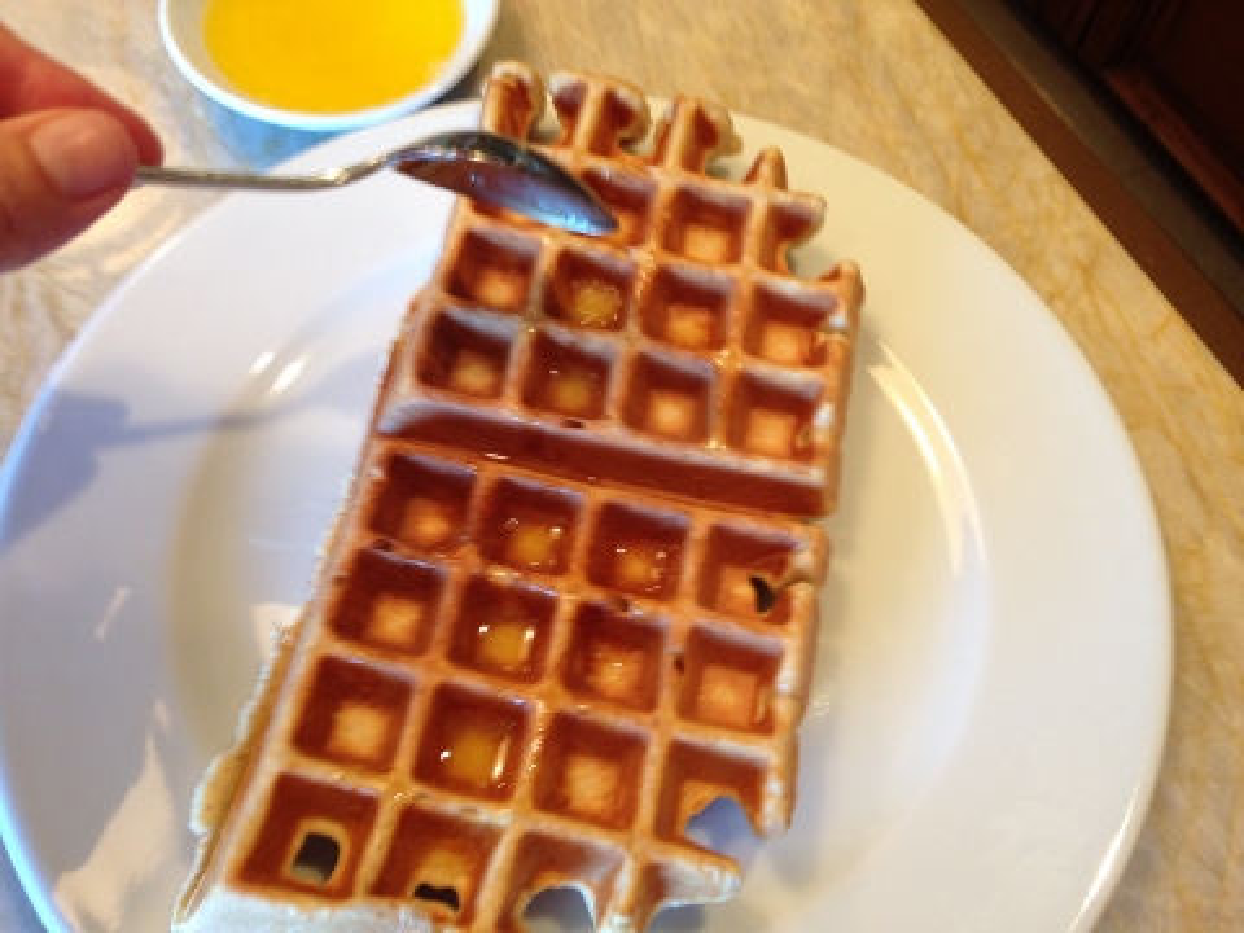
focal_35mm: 33
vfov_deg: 42.9
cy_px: 466
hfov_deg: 55.4
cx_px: 622
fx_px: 1186
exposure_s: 1/20
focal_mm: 4.12
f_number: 2.4
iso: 80
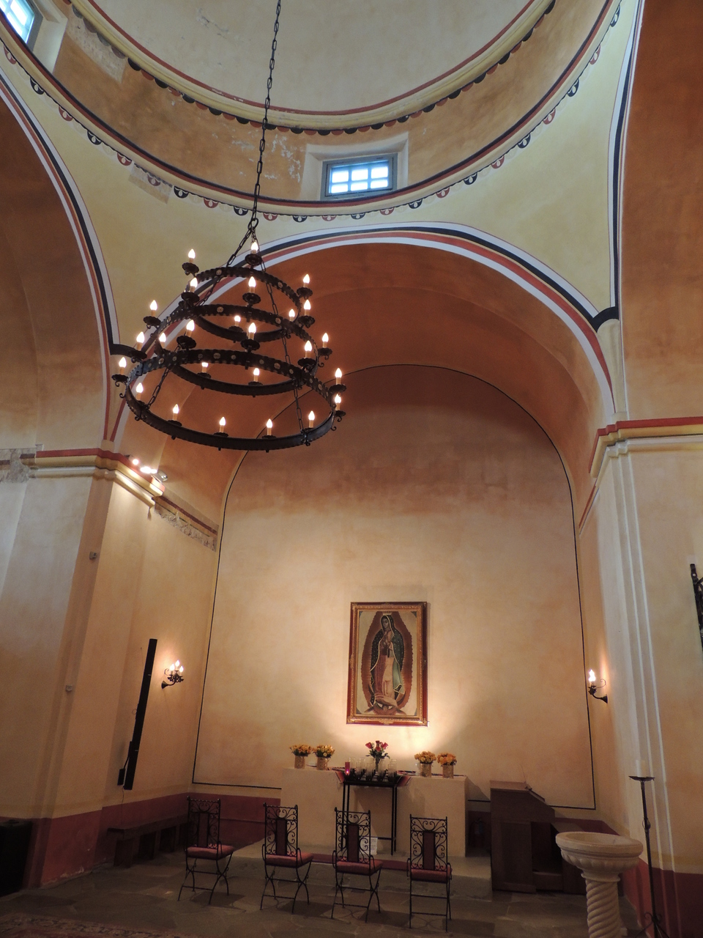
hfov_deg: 56.8
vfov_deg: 71.6
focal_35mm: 24
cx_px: 352
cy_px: 469
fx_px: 650
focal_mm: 4.3
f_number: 3
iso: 400
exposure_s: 1/10
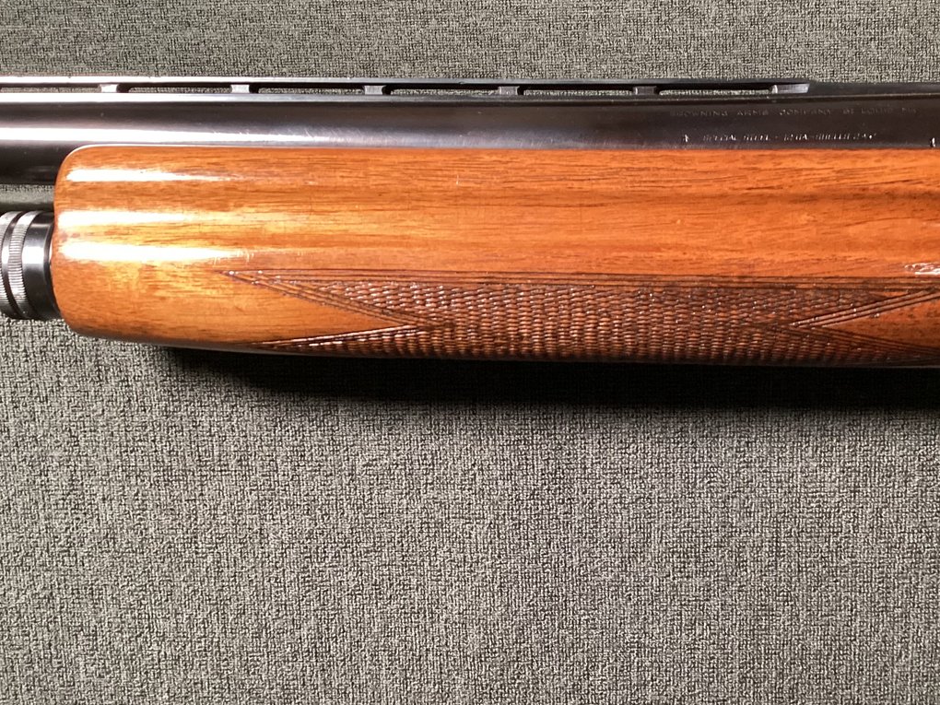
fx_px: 1249
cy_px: 410
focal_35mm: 46
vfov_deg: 31.5
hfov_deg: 40.9
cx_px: 593
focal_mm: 3.3
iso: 320
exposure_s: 1/40
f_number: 2.4
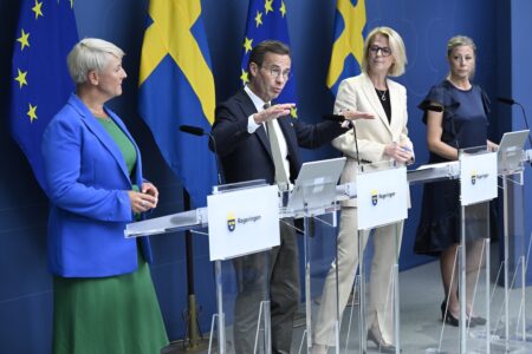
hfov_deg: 27.0
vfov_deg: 18.2
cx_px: 266
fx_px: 1108
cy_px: 177
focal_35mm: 75
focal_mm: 75
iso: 2000
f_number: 4
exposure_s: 1/250
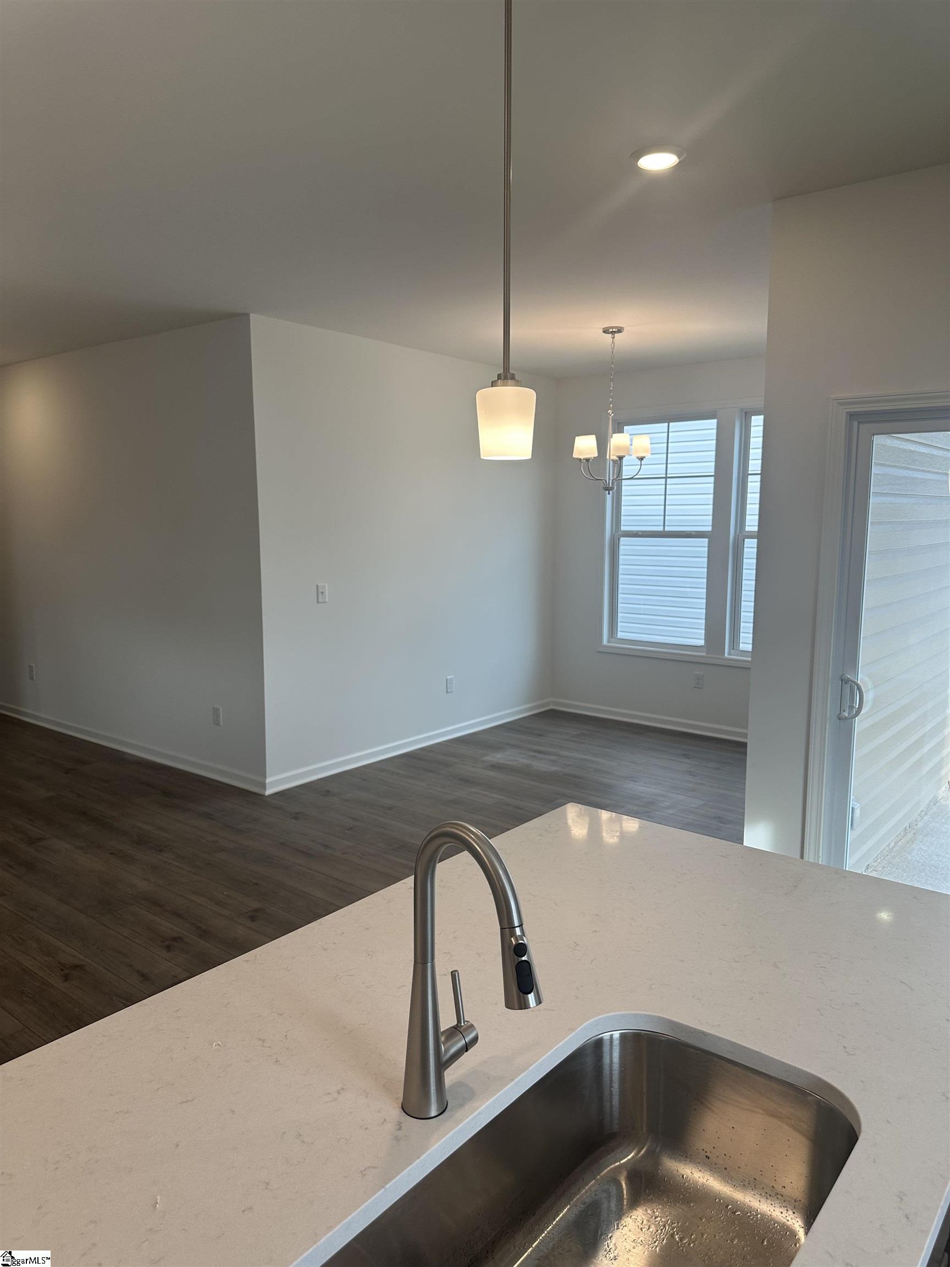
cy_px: 634
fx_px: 878
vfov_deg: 71.6
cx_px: 475
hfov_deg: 56.8
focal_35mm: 24
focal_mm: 6.86
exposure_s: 1/250
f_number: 1.78
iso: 80
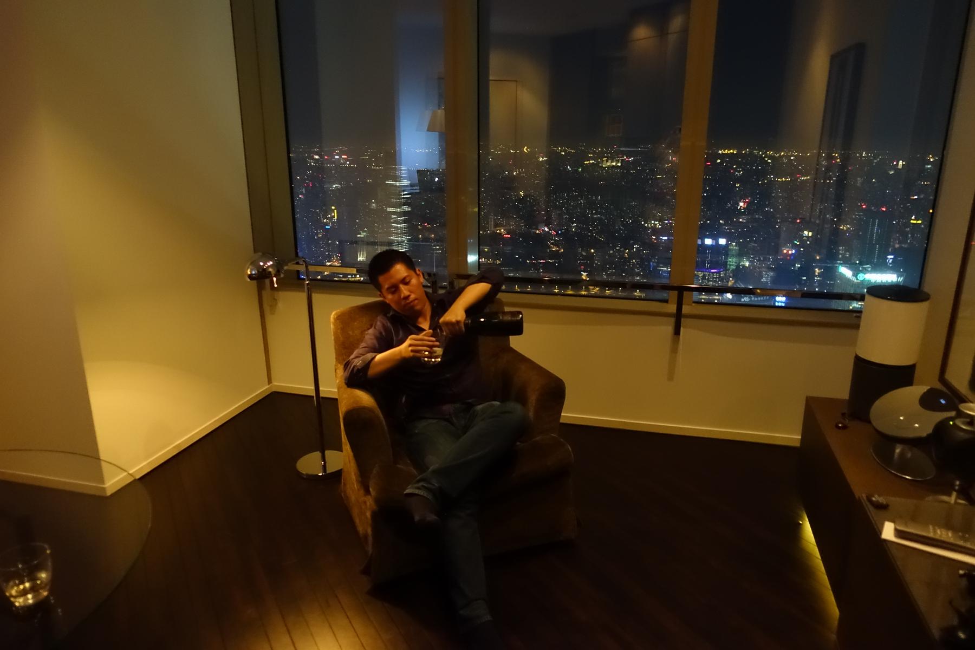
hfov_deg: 73.7
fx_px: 650
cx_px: 488
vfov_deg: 53.1
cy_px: 325
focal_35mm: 24
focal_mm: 8.8
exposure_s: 1/8
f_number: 1.8
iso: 3200
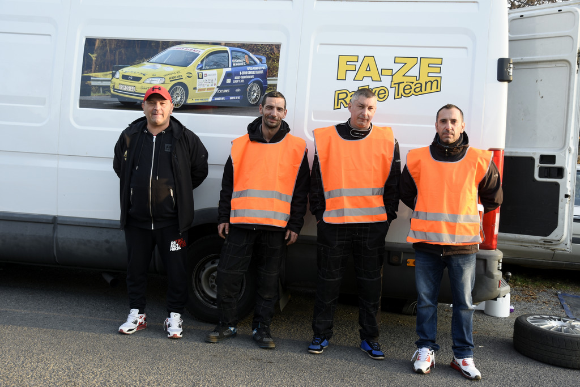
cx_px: 290
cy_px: 194
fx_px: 628
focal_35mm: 39
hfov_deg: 49.5
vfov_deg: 34.2
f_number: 4
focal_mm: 26
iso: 100
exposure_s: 1/125
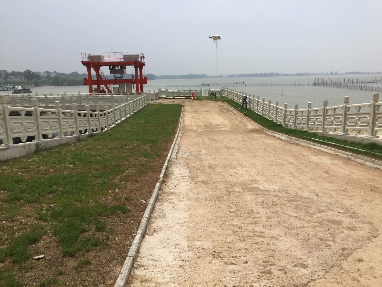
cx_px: 191
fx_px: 320
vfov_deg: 48.2
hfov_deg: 61.7
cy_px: 144
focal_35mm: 29
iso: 32
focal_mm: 4.15
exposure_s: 1/3300
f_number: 2.2
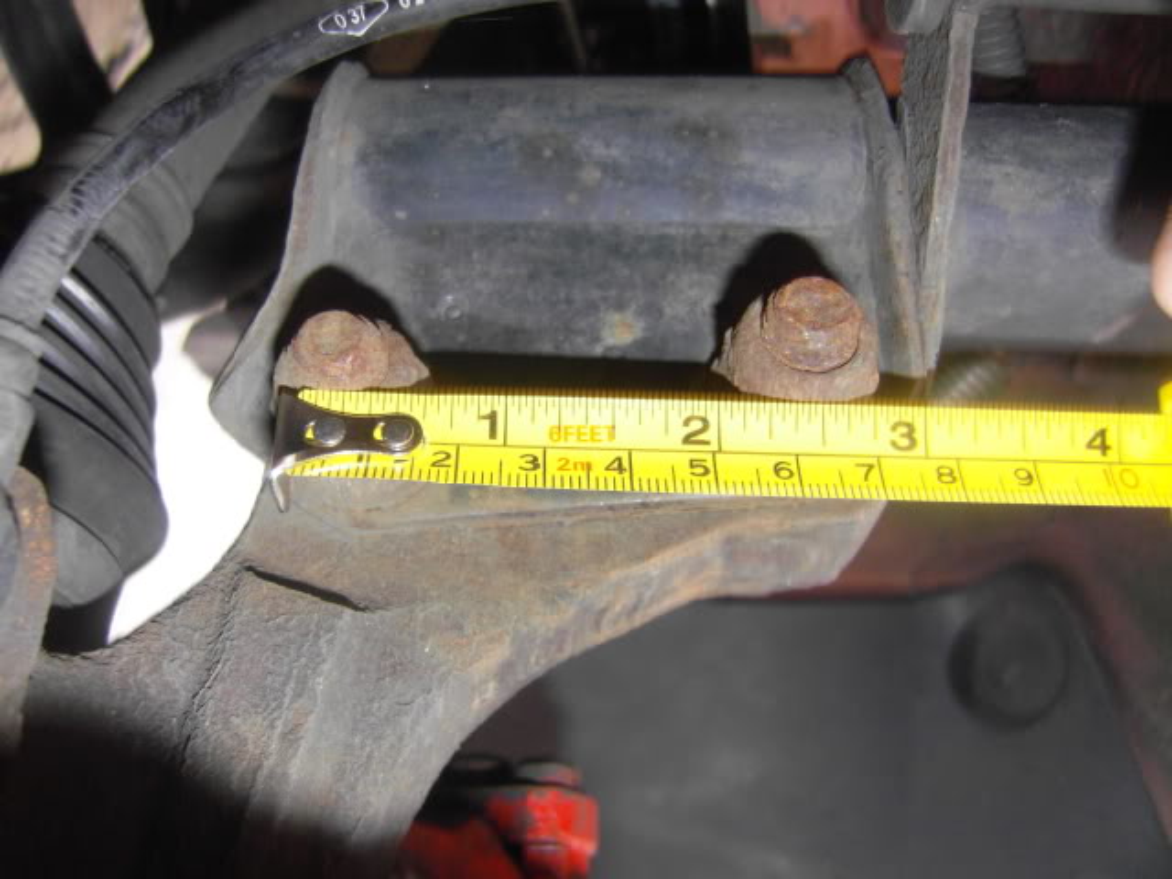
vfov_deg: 49.7
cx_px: 586
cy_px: 440
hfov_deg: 63.4
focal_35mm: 28
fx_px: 948
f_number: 2.8
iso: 200
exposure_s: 1/40
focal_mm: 6
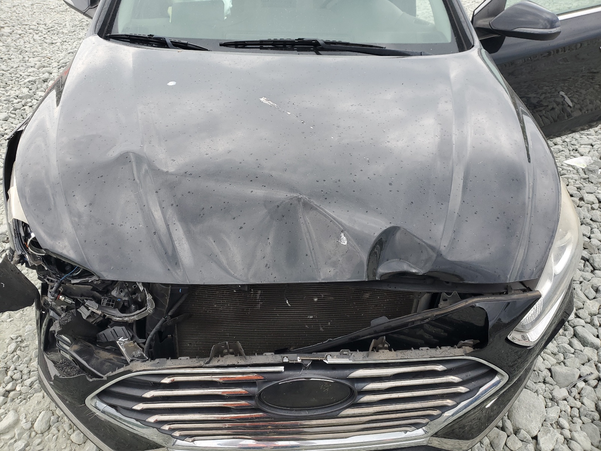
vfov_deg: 53.1
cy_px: 226
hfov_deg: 67.3
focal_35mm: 26
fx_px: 451
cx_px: 300
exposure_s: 1/179
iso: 50
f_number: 1.5
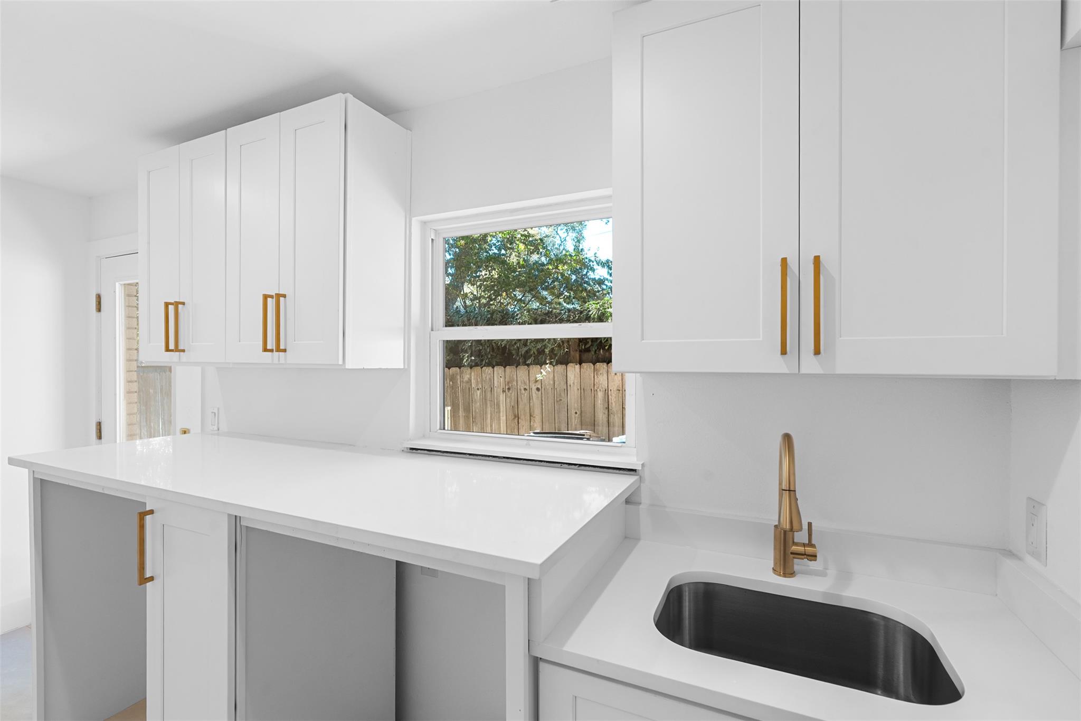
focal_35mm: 16
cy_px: 360
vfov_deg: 73.7
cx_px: 540
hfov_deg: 96.7
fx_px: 480
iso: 400
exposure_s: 1/5
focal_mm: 16
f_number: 8
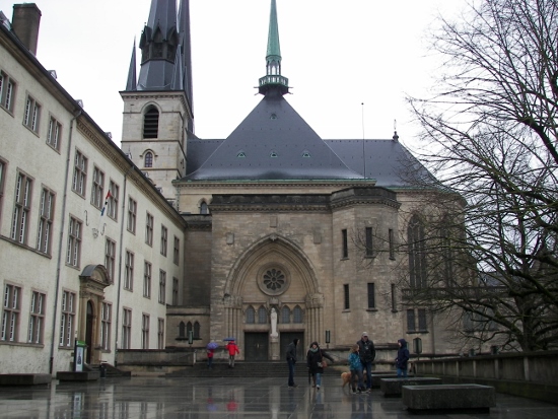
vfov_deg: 39.7
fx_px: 581
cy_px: 210
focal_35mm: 36
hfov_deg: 51.3
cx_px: 279
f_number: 2.8
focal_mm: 6
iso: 50
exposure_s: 1/125
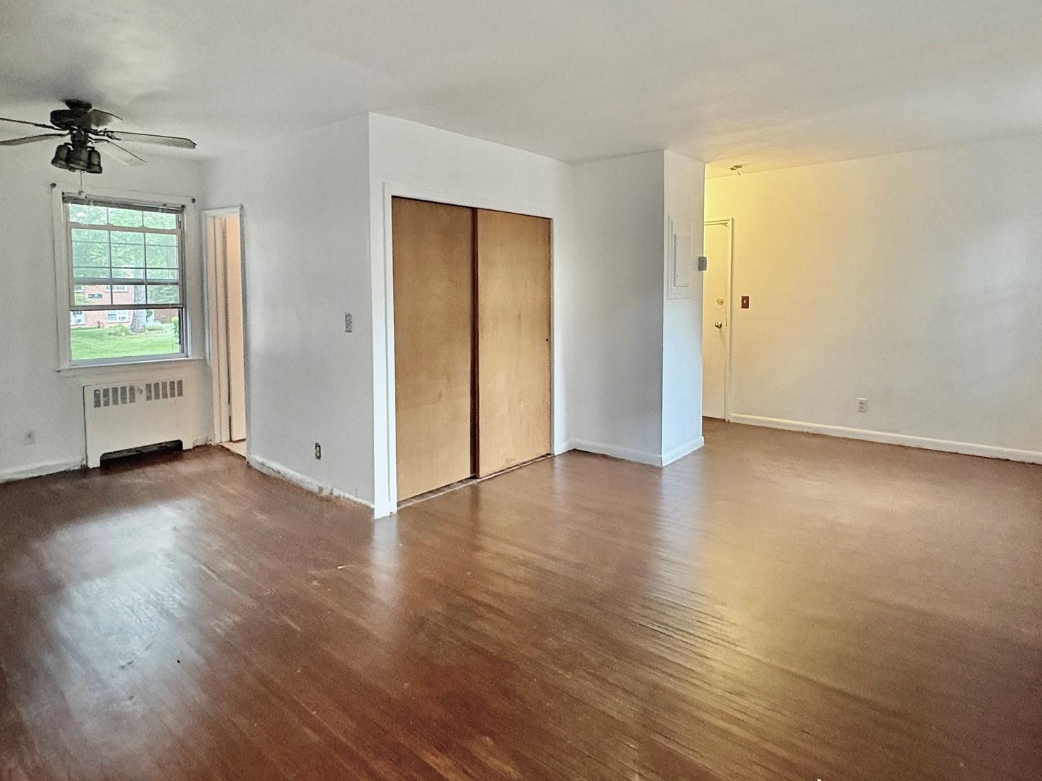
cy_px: 320
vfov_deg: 65.4
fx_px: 602
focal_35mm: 20
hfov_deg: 81.6
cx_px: 484
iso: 800
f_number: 2.2
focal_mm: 2.22
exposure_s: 1/40
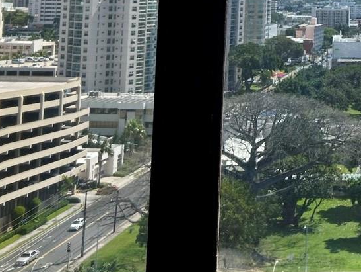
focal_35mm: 76
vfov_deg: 18.0
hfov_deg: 23.4
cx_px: 435
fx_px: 793
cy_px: -87
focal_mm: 5.7
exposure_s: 1/2915
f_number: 1.5
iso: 50
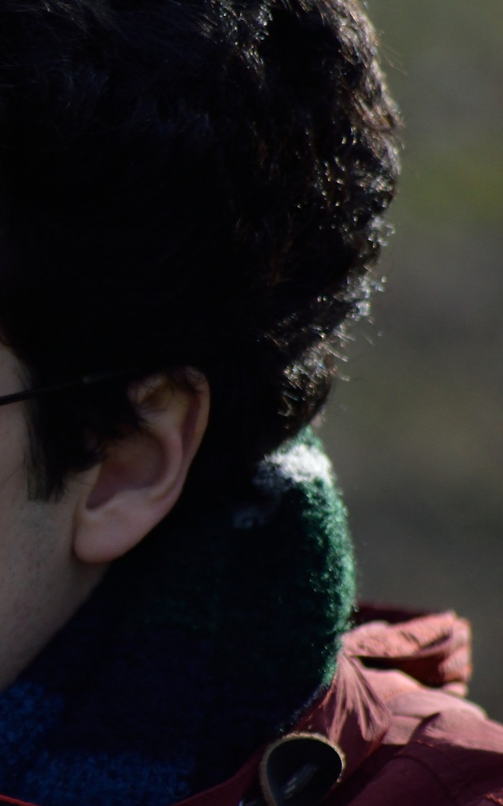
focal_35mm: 877
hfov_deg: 1.5
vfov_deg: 2.4
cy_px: 425
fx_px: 19242
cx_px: -259
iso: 400
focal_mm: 300
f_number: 5.6
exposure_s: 1/1250
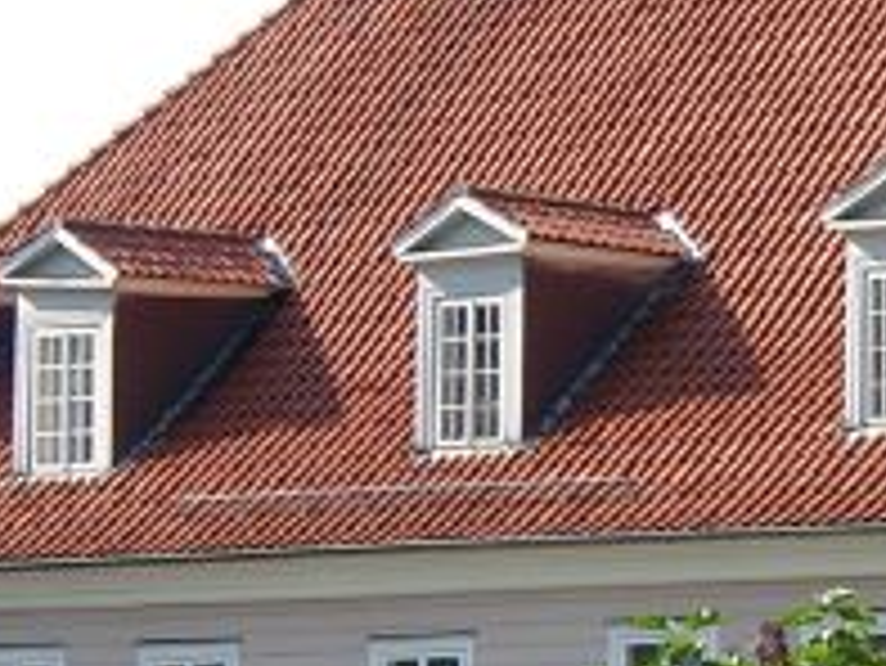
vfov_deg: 3.7
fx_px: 10398
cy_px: 454
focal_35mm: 406
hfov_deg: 4.9
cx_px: 828
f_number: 4
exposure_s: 1/275
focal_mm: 20.74
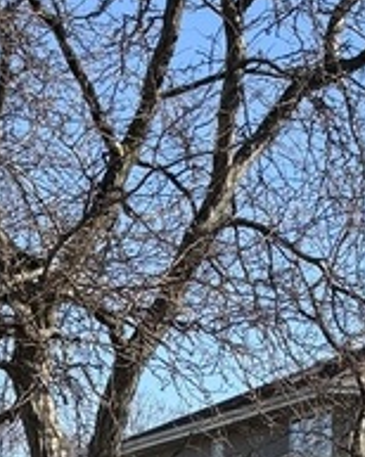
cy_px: 736
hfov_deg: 10.8
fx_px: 1920
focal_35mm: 142
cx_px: 287
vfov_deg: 12.7
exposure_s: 1/2075
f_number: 1.6
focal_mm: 5.96
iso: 50
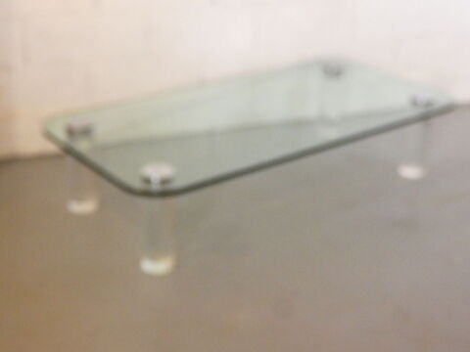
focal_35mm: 55
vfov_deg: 26.6
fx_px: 747
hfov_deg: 34.9
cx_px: 235
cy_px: 176
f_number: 4
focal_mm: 9.9
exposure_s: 1/80
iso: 1250
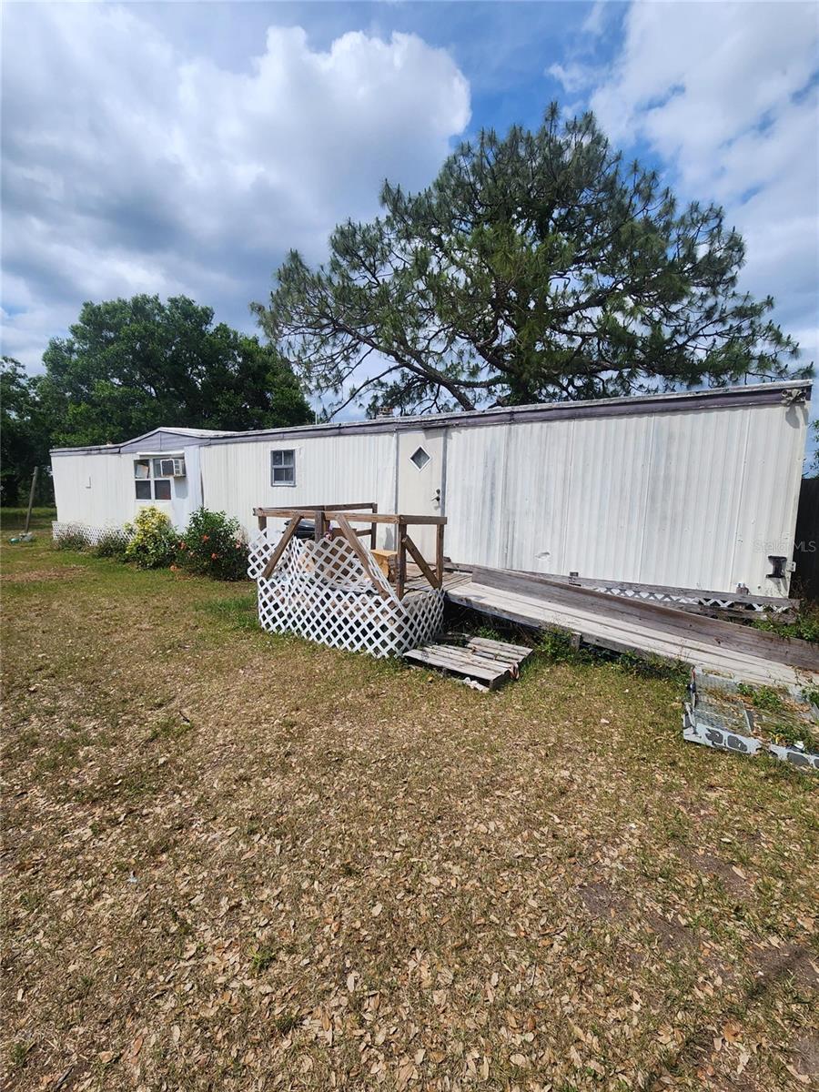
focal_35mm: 13
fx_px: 410
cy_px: 546
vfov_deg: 106.2
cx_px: 410
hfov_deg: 89.9
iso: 50
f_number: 2.2
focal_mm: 2.2
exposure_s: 1/2985
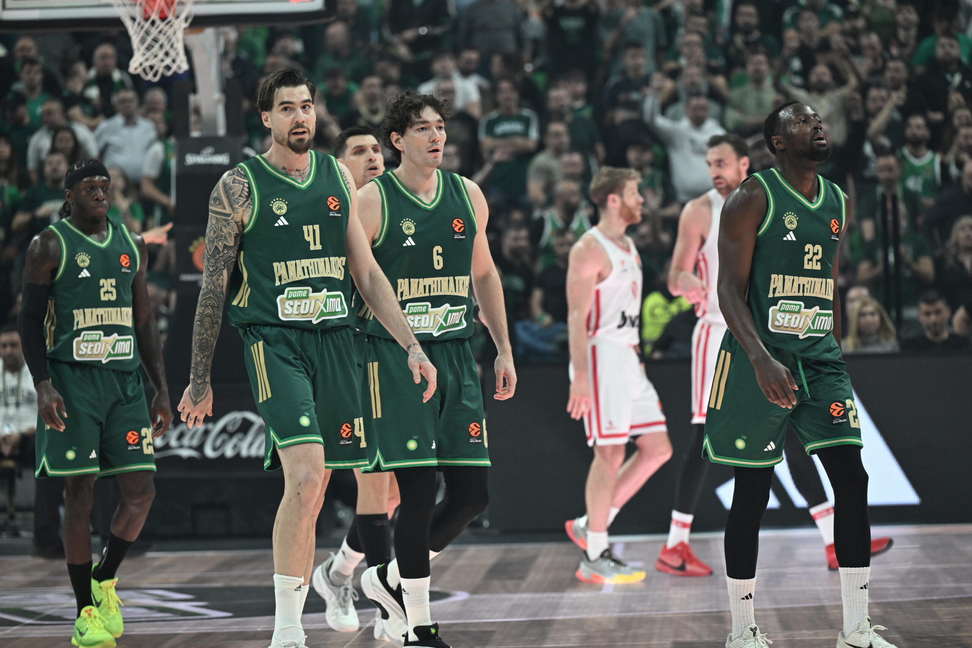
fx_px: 5400
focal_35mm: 200
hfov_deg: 10.3
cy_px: 324
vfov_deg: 6.9
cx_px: 486
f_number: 4
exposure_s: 1/800
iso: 3200
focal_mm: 200
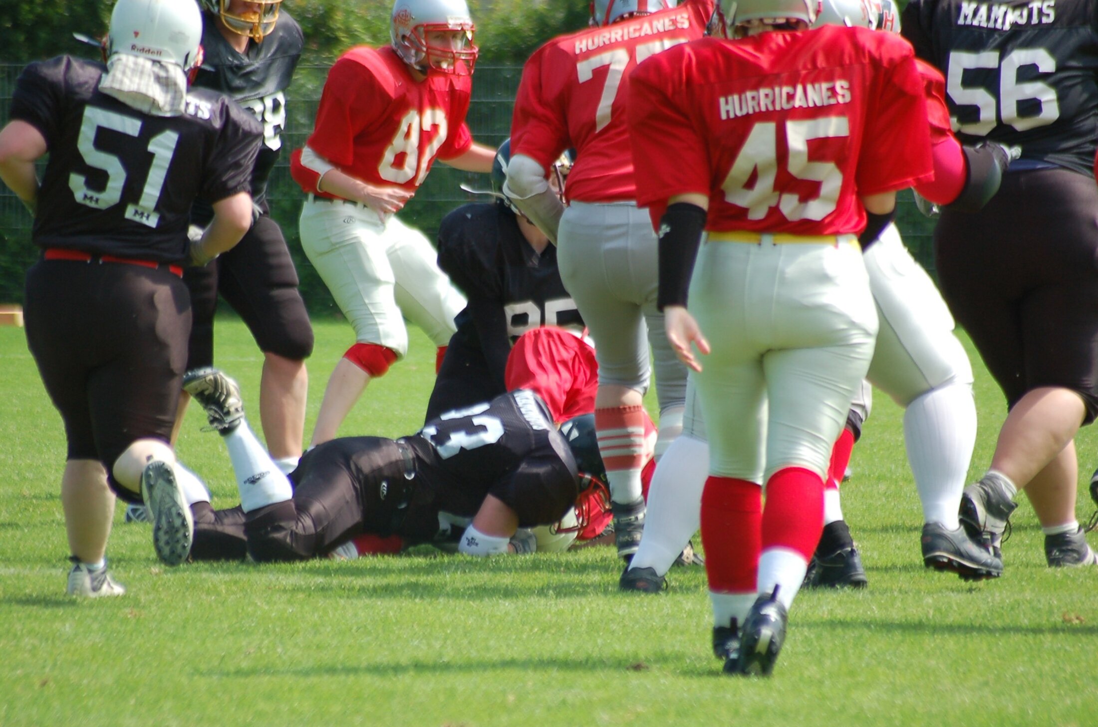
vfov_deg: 3.0
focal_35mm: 450
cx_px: 549
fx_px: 13699
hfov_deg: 4.6
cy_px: 364
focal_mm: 300
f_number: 5.6
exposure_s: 1/800
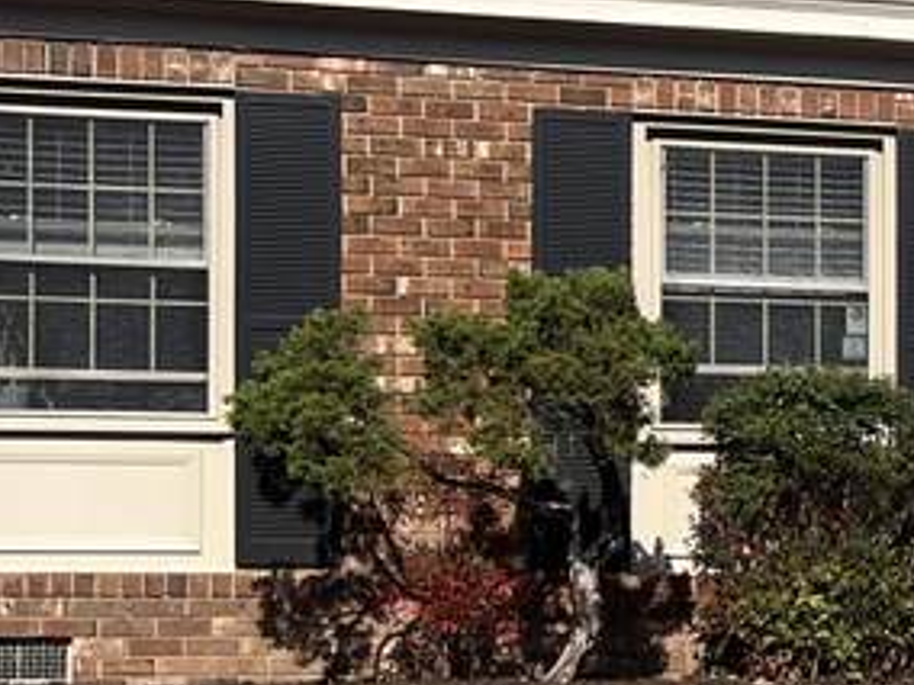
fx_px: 3089
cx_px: 1899
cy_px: 556
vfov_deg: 12.6
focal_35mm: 117
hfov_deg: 13.9
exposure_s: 1/5076
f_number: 1.5
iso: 50
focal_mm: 5.7
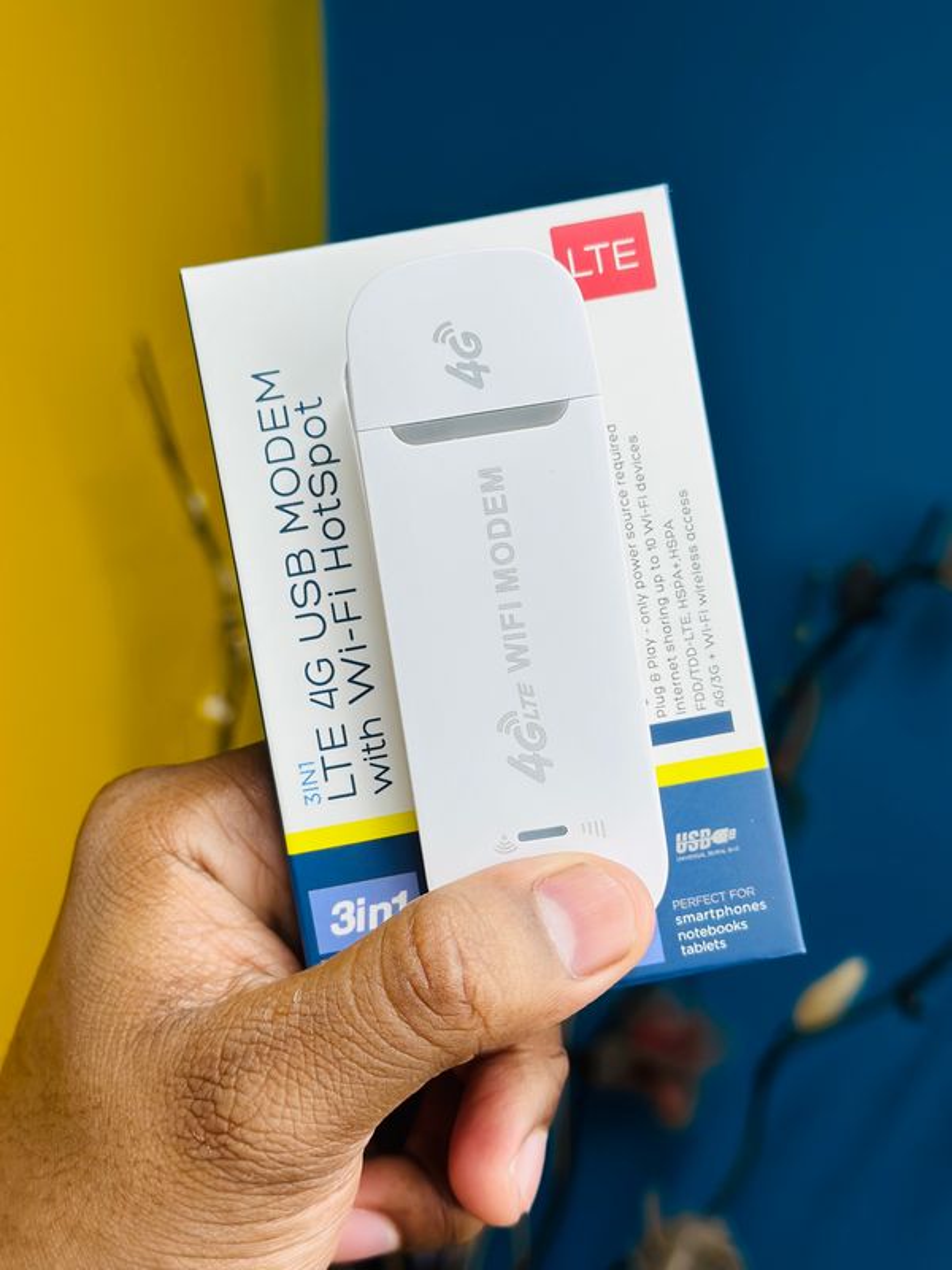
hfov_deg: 30.3
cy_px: 635
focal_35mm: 48
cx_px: 476
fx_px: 1760
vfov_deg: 39.7
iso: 80
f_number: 1.78
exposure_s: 1/202
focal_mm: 6.86
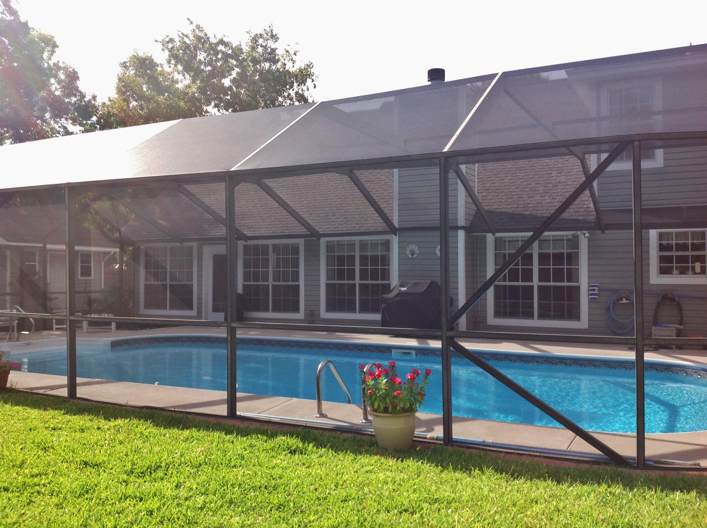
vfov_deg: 40.6
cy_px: 264
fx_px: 714
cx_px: 354
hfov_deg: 52.7
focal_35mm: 35
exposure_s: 1/657
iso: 50
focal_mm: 4.28
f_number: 2.4
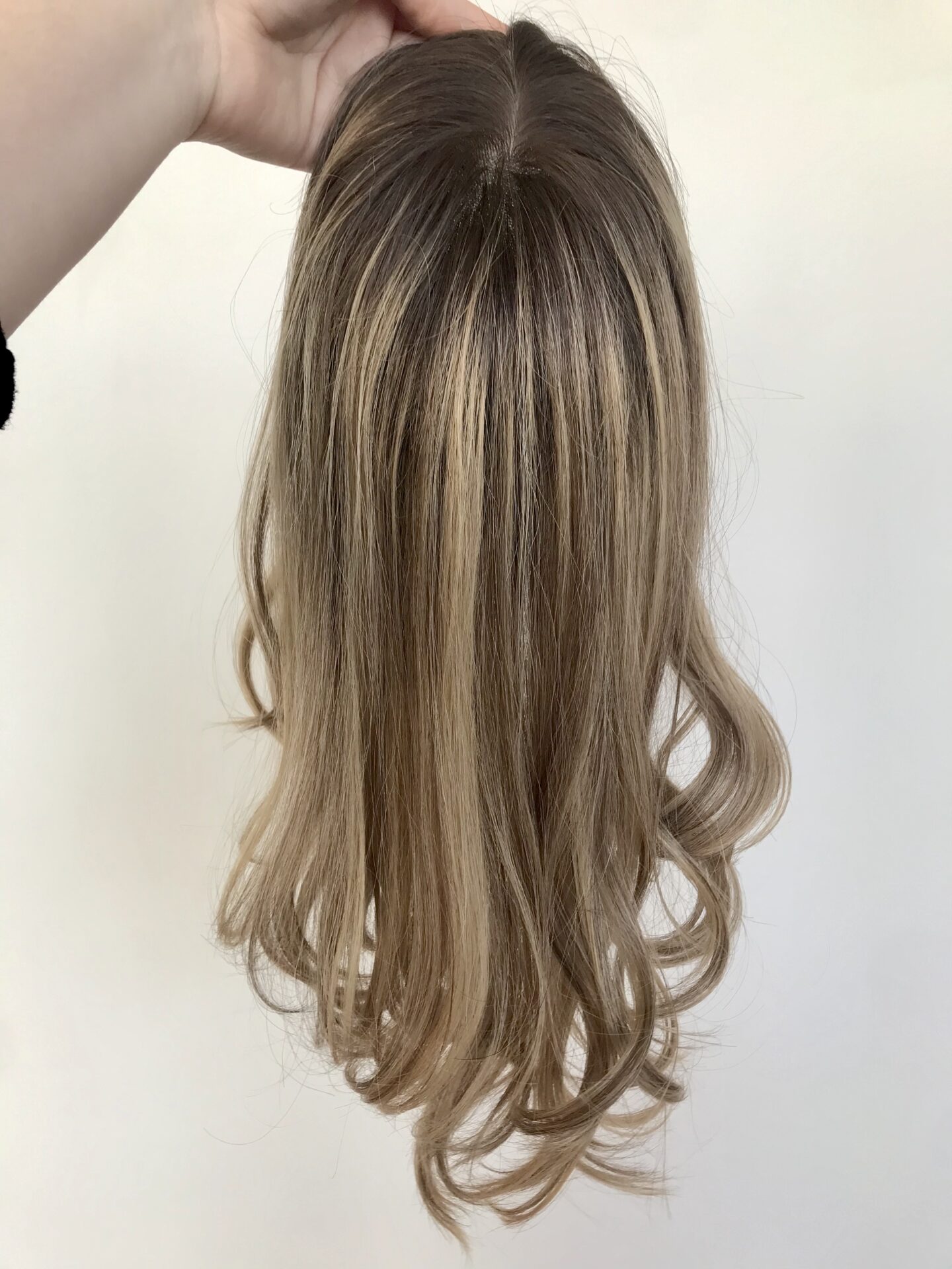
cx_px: 476
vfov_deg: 63.4
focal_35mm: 28
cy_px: 634
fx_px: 1027
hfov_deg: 49.7
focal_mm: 3.99
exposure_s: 1/60
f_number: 1.8
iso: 25
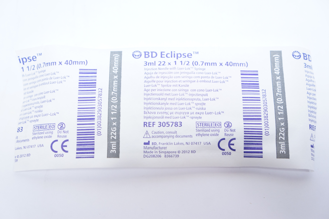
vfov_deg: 25.7
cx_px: 164
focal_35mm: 52
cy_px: 110
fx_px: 479
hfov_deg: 37.9
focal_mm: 35
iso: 800
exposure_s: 1/50
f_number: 4.5
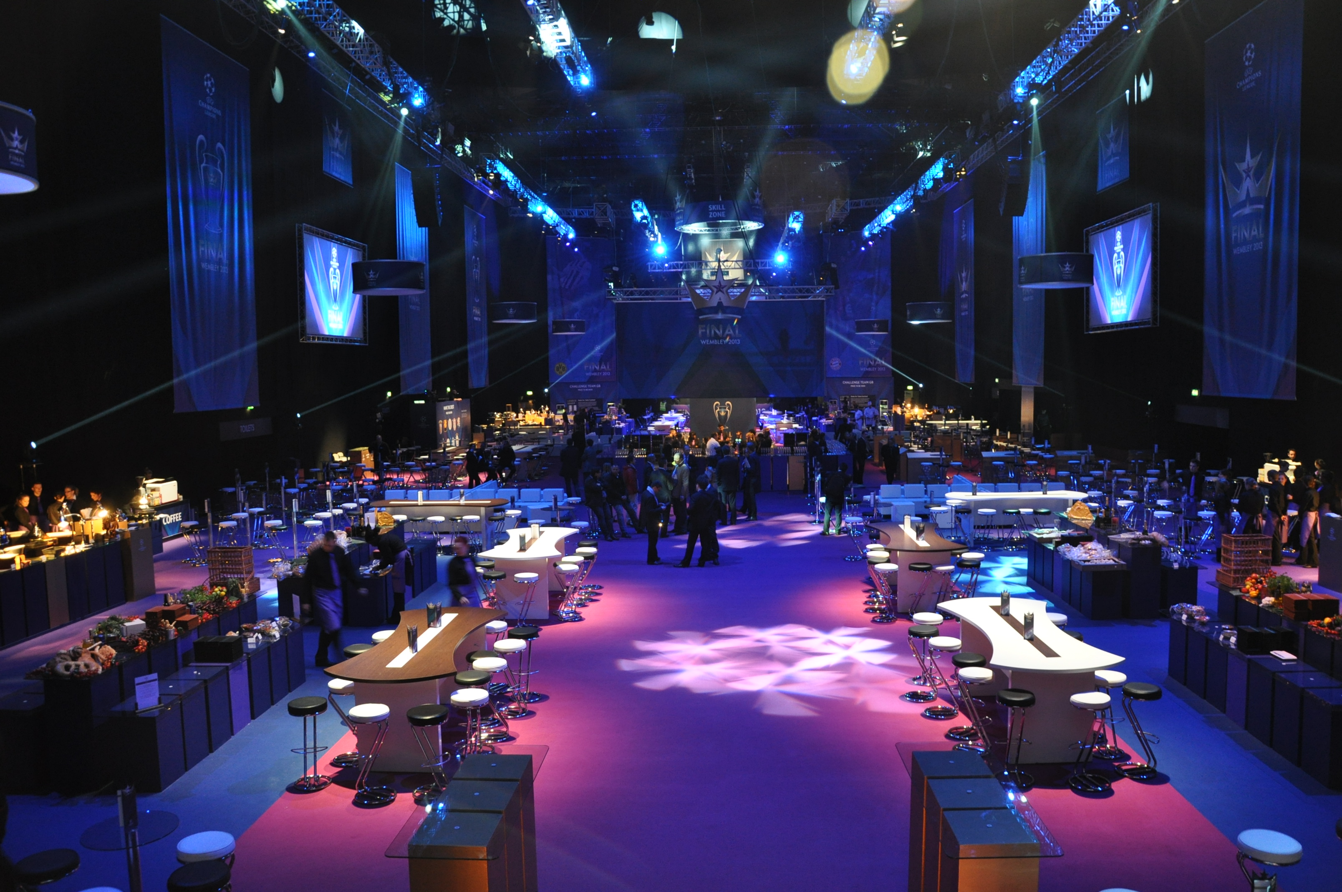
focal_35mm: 27
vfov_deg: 47.8
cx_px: 671
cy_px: 446
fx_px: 1005
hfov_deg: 67.4
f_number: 4
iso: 800
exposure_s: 1/15
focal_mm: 18
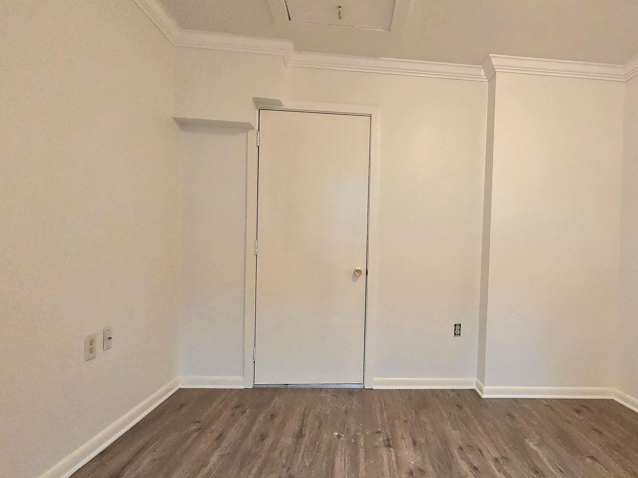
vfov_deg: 63.4
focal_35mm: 21
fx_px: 387
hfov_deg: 77.8
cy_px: 255
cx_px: 393
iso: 320
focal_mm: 2.2
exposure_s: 1/60
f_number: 2.2
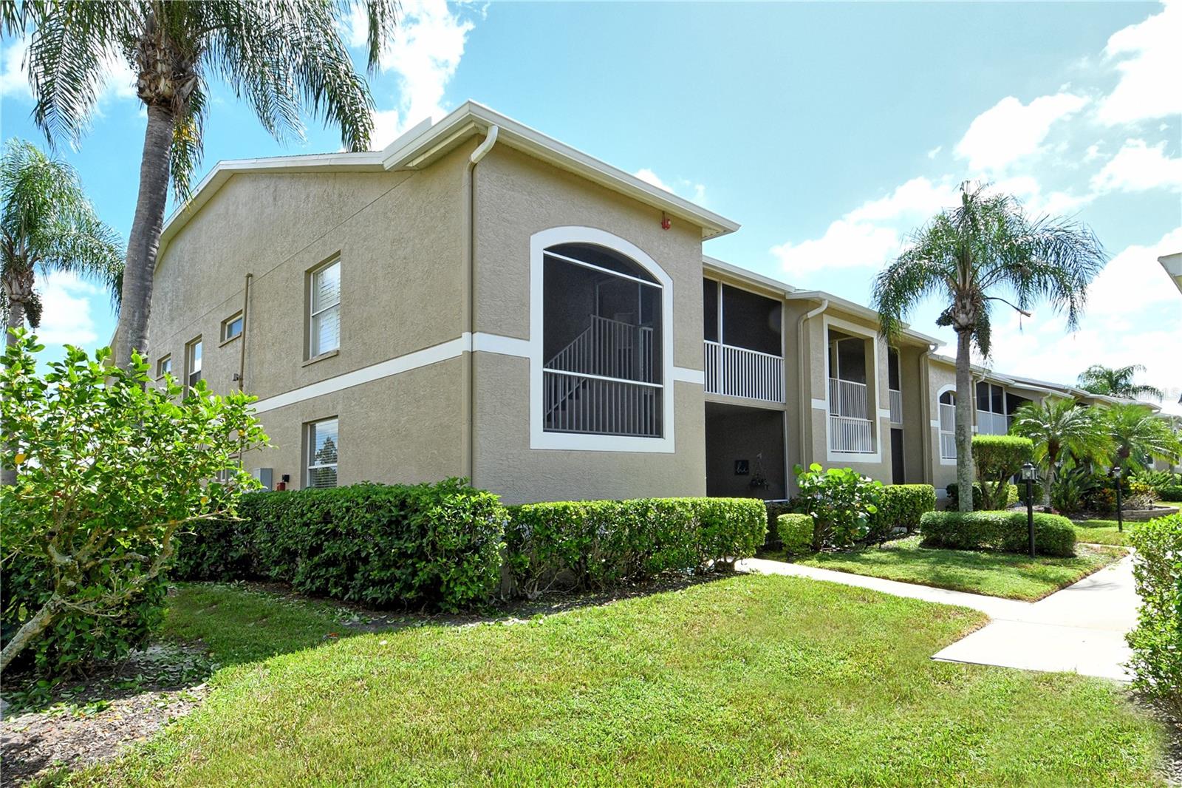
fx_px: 591
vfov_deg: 67.4
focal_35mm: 18
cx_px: 591
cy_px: 394
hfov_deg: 90.0
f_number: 16
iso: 640
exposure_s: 1/250
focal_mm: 12
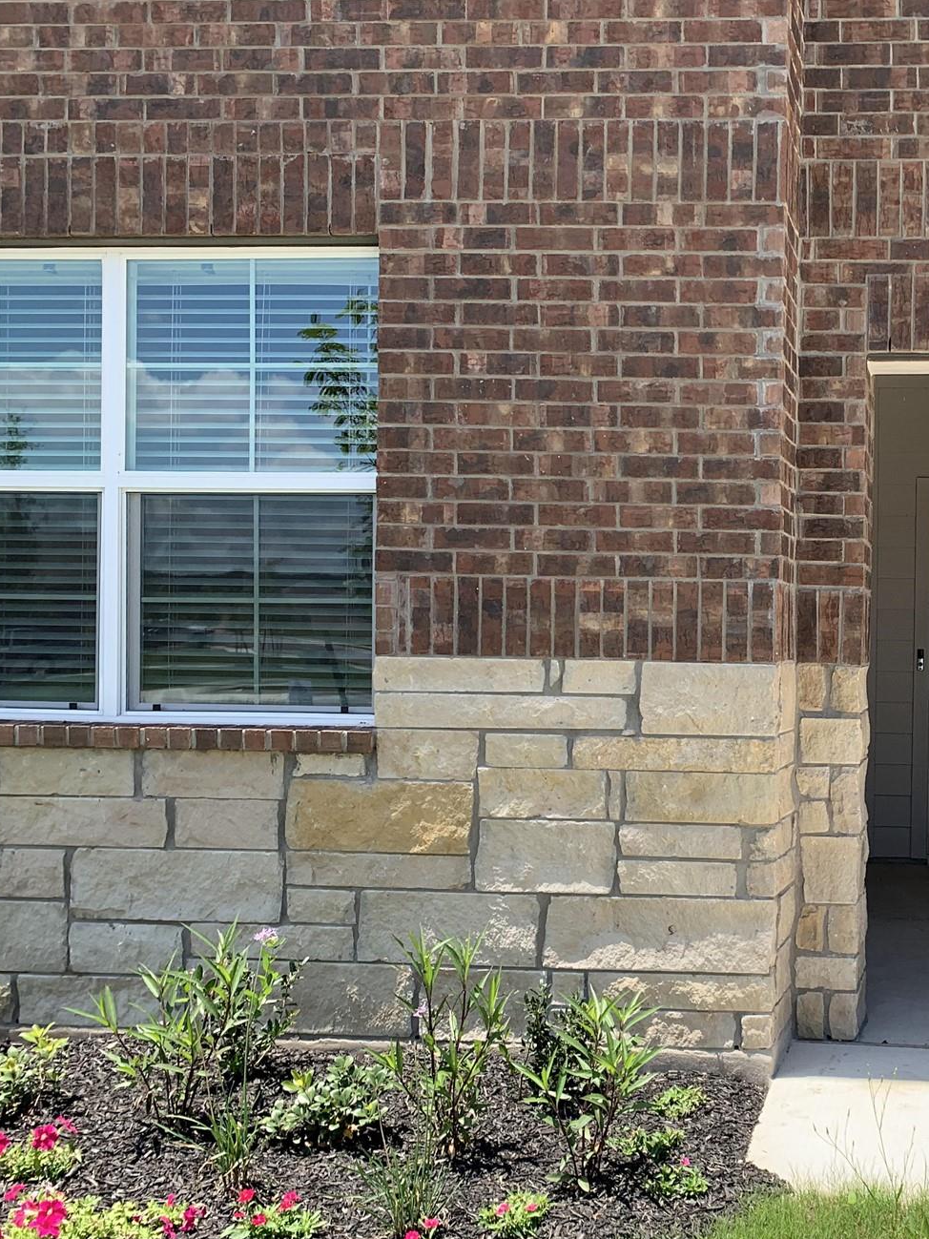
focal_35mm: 41
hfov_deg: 32.6
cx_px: 906
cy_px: 639
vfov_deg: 45.8
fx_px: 1467
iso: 25
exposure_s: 1/1136
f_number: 1.8
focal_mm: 4.2
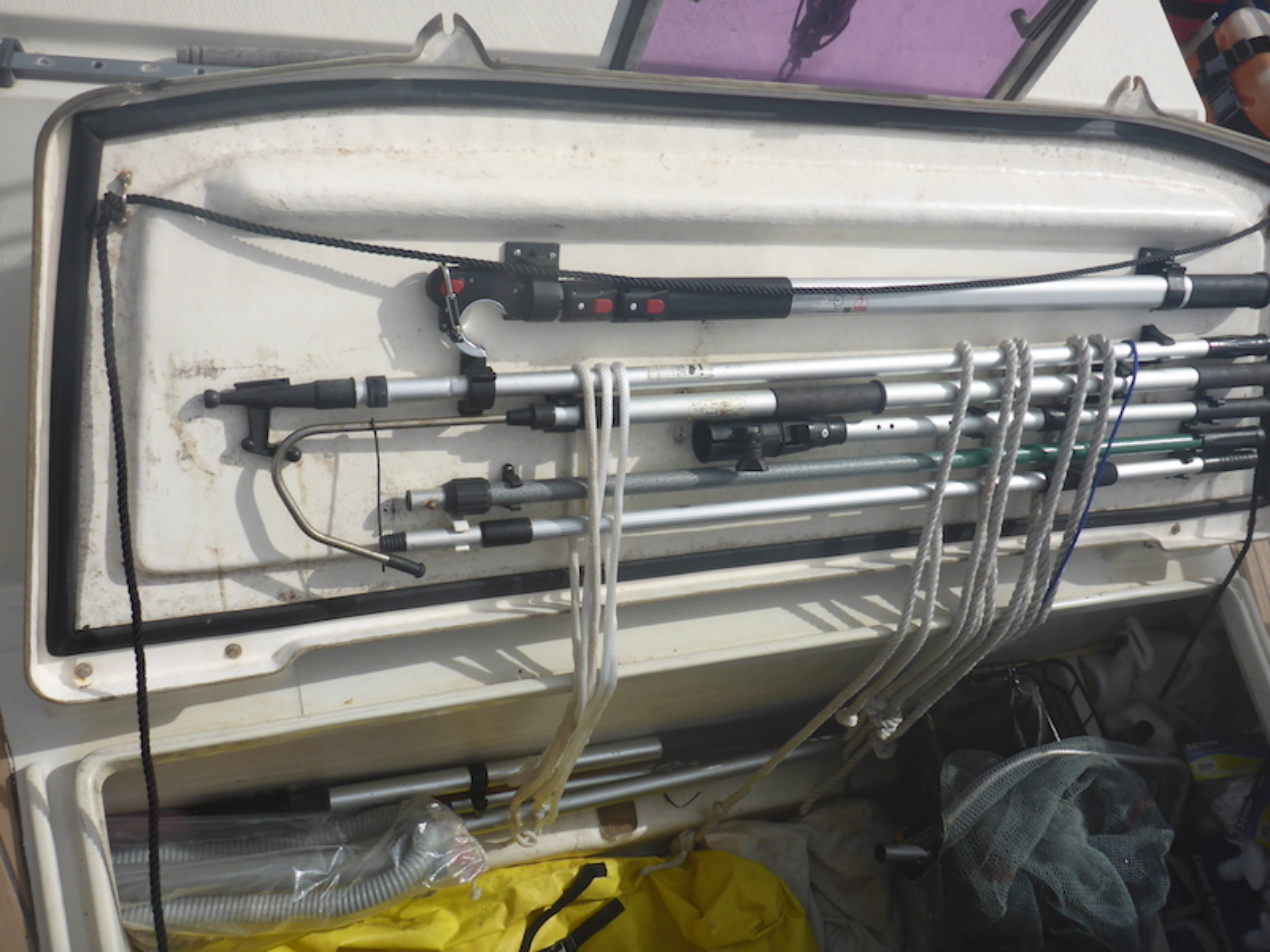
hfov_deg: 63.4
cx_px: 635
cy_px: 476
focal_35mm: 28
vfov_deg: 49.7
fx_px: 1027
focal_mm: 4.9
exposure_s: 1/250
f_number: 10
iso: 100
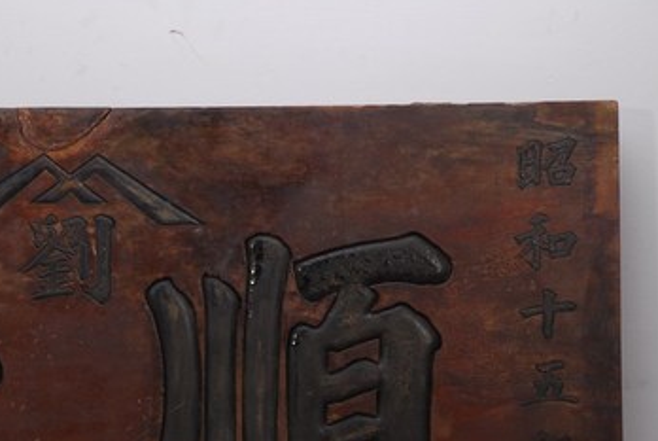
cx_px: 78
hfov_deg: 13.4
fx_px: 2780
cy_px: 351
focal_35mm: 152
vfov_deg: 9.0
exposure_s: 1/50
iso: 100
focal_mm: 55
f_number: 16
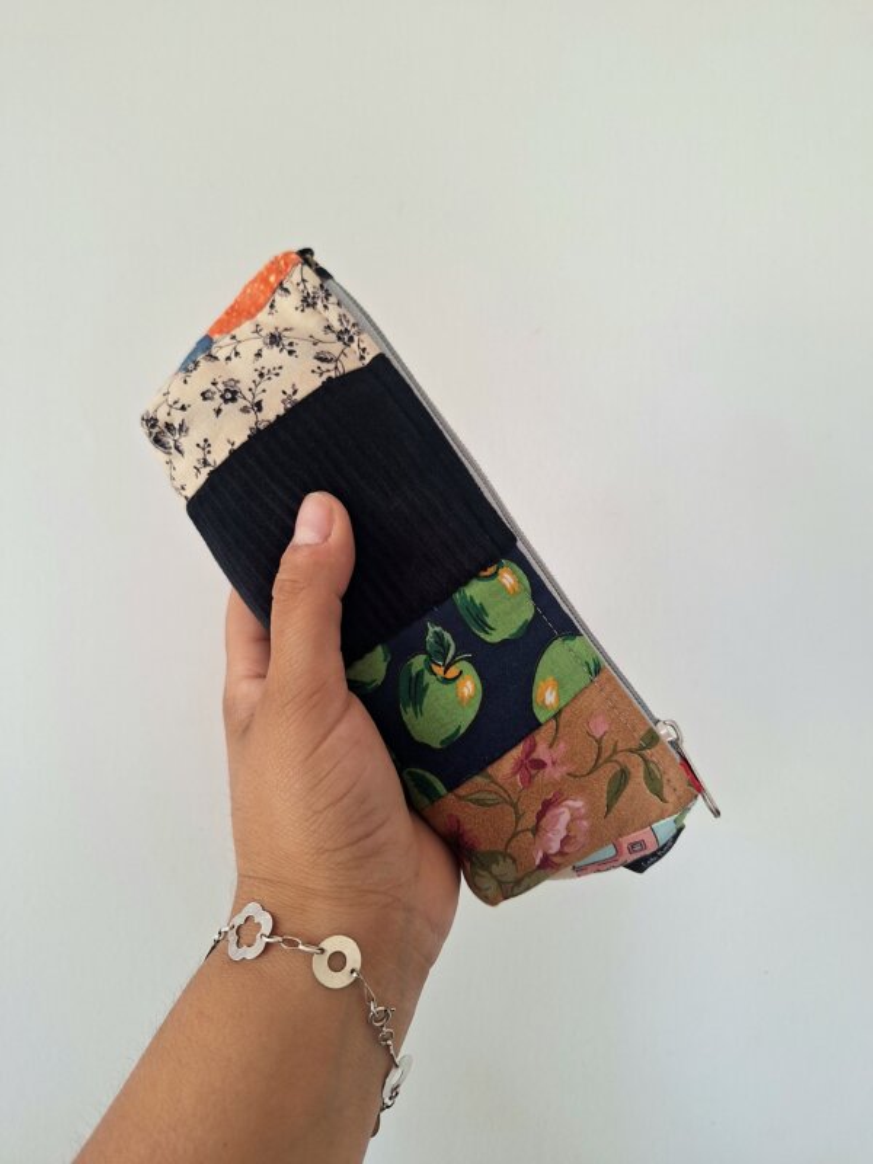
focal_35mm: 23
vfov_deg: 73.9
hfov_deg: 58.9
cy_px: 582
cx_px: 436
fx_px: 773
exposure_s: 1/60.2
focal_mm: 5.54
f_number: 1.8
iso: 64
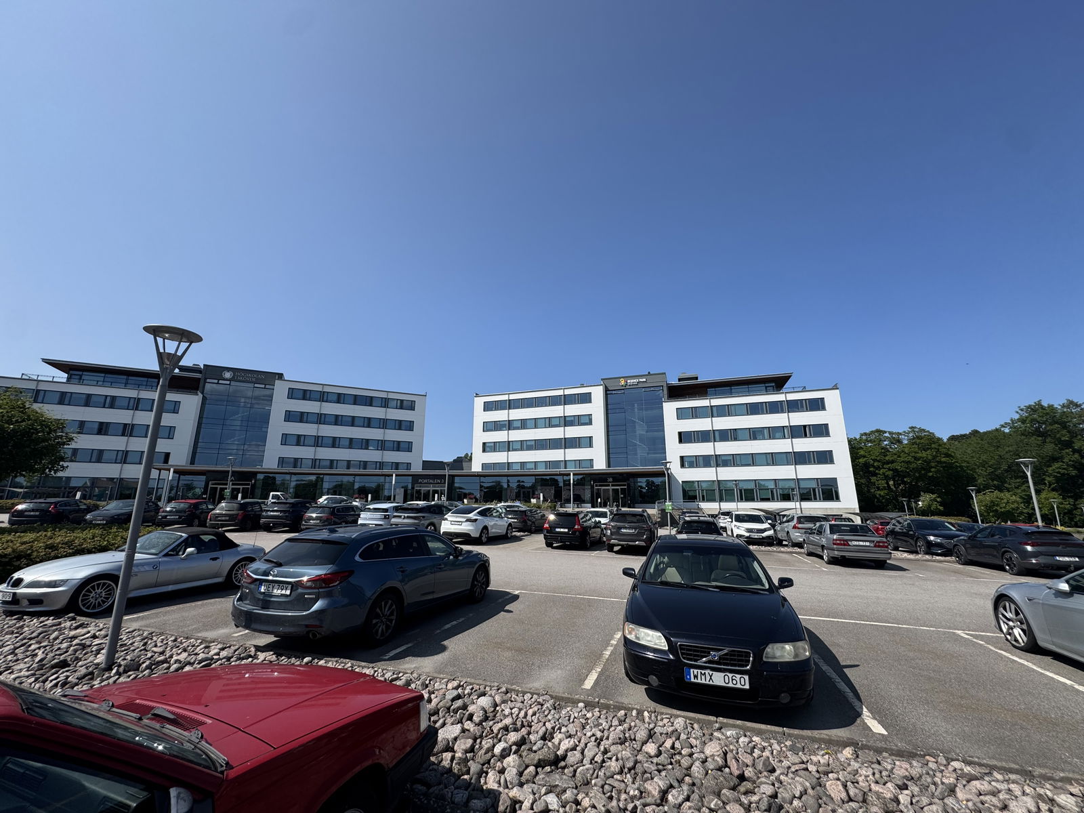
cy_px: 406
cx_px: 542
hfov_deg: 102.1
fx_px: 438
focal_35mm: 14
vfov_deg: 85.7
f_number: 2.2
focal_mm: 2.22
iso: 50
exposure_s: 1/2674
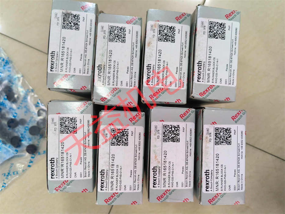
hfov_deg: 65.3
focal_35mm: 27
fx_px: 222
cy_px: 107
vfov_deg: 51.4
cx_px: 142
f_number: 1.9
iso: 1065
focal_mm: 5.52
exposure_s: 1/25
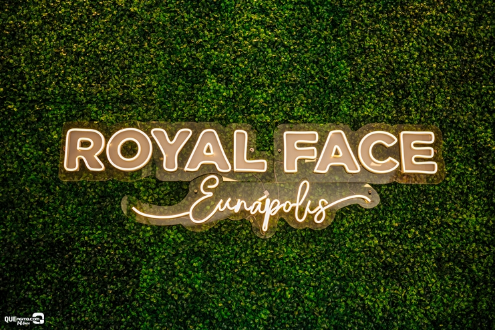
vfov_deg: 36.9
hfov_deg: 53.1
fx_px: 495
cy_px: 165
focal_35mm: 36
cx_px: 248
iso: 100
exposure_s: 1/60
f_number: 2.8
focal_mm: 24
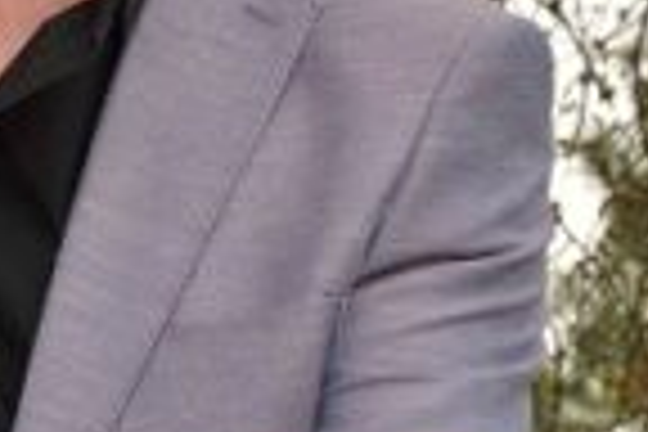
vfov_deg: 3.9
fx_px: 6318
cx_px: -88
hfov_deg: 5.8
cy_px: -126
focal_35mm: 351
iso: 250
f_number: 11
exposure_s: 1/125
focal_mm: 52
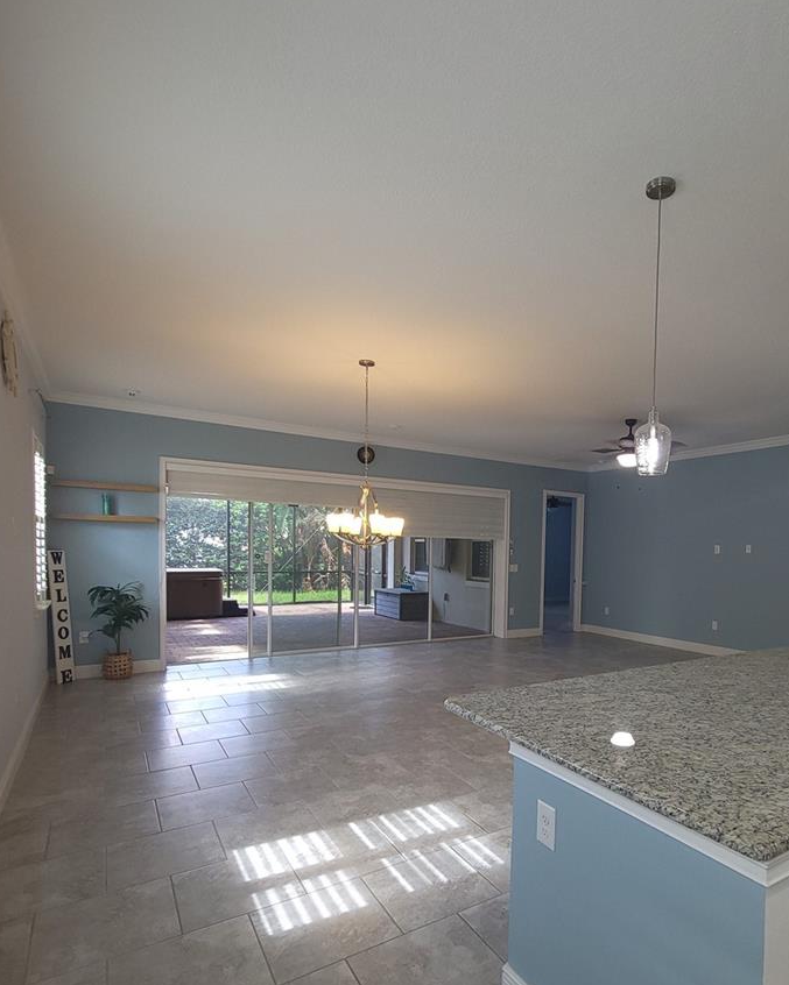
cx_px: 510
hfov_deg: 72.1
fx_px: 525
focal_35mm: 18
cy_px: 573
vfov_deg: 85.7
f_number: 2.2
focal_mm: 2.2
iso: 80
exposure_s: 1/30
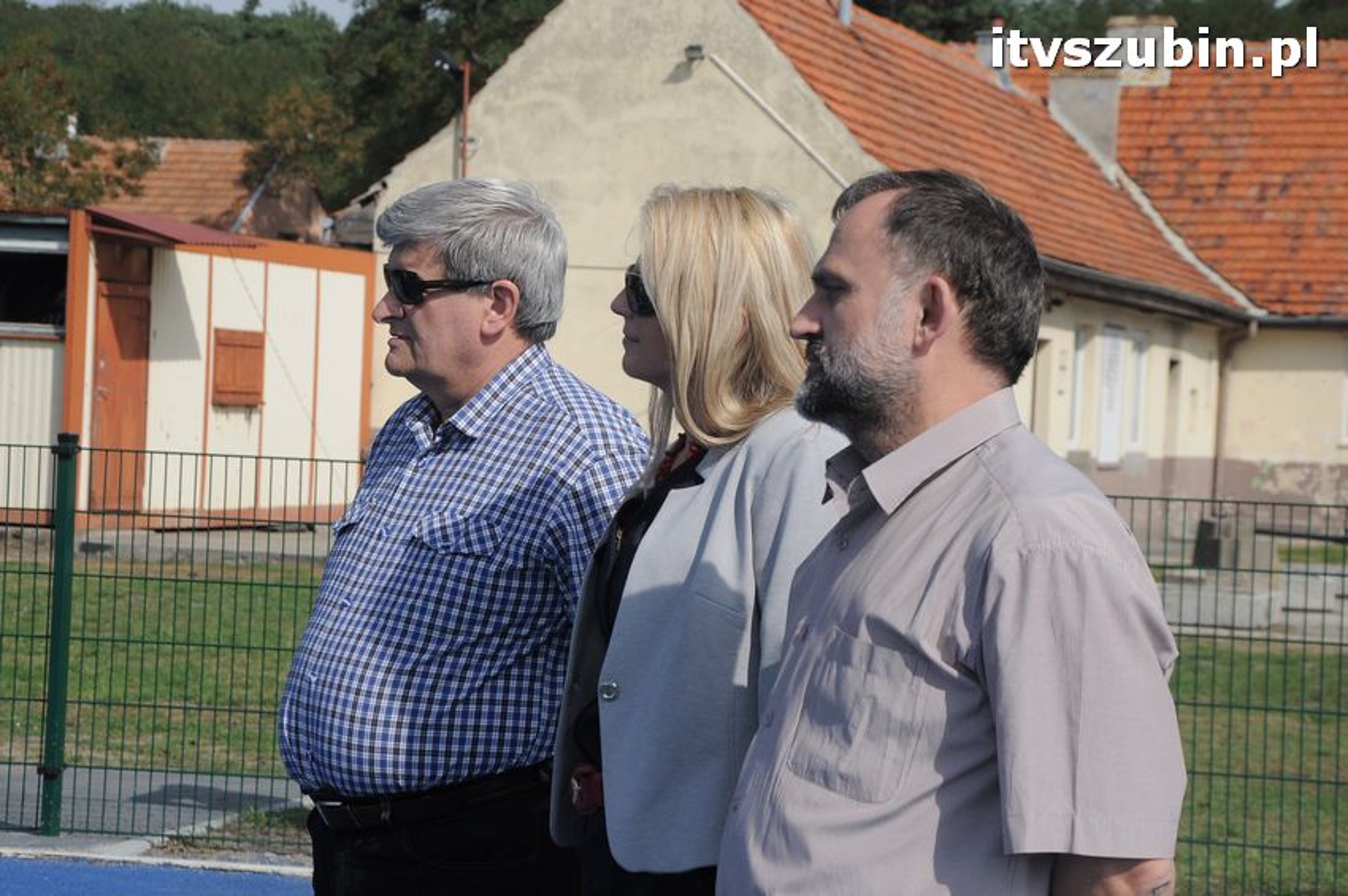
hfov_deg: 20.6
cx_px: 674
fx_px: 3703
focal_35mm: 99
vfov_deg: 13.8
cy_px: 448
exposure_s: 1/1250
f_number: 9
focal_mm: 66
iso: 400
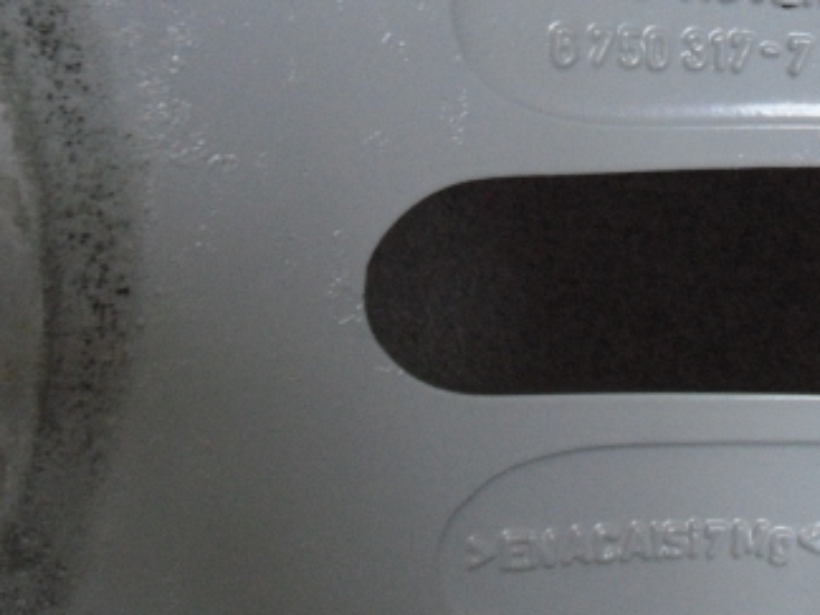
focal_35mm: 75
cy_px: 43
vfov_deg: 19.2
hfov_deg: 25.5
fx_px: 1777
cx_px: 666
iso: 400
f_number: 2.8
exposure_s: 1/100
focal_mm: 6.2
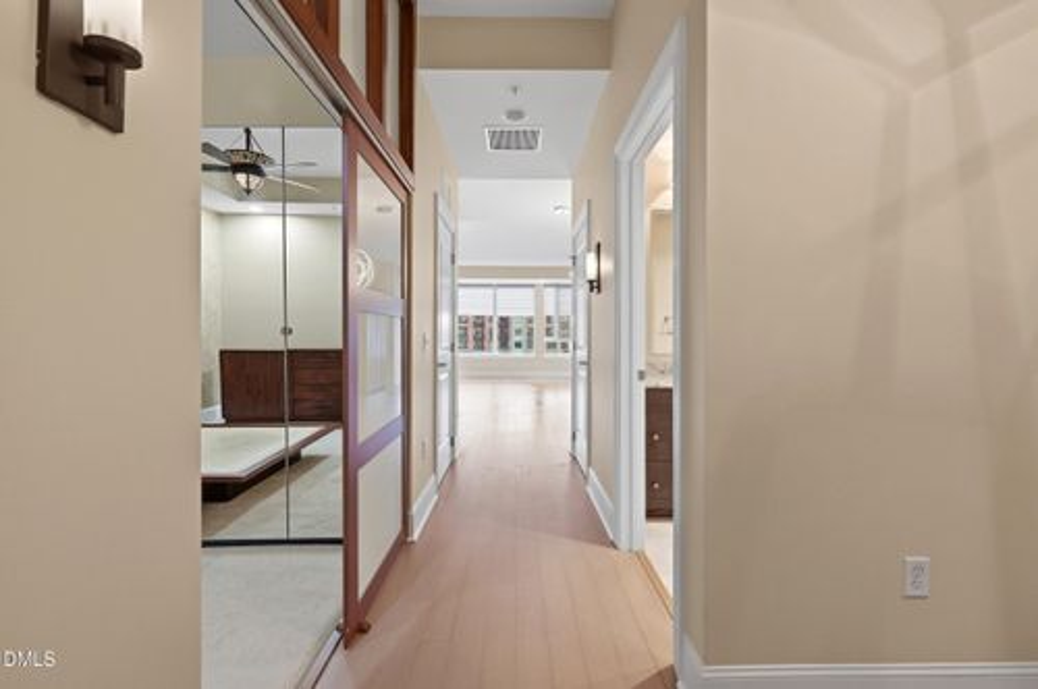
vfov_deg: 75.3
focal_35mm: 16
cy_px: 344
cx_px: 519
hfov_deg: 98.6
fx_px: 446
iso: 250
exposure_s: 1/60
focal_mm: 15.5
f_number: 9
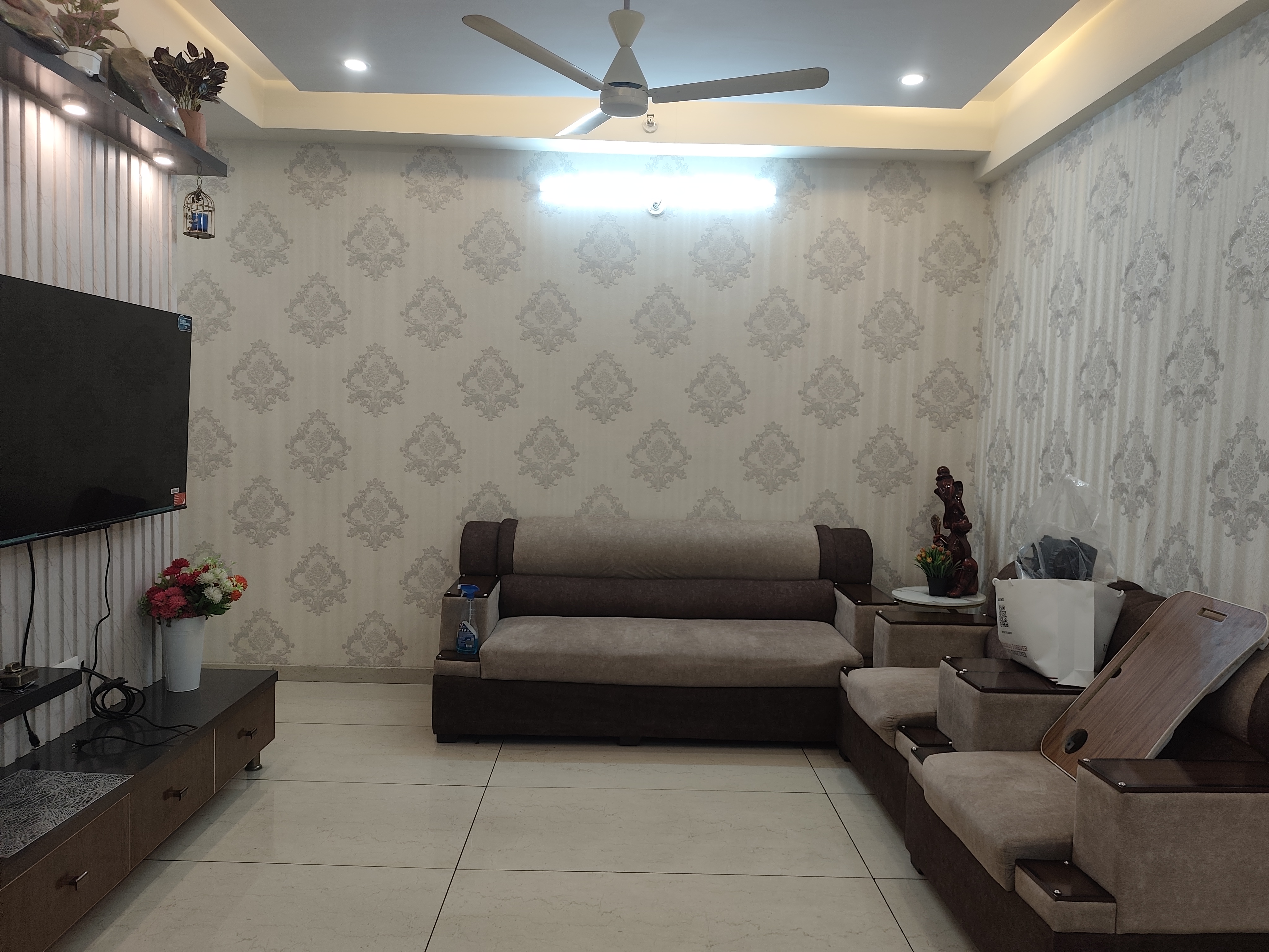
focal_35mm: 24
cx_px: 634
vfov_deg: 56.8
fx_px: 880
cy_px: 476
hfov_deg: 71.6
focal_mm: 5.84
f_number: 1.6
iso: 125
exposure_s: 1/100
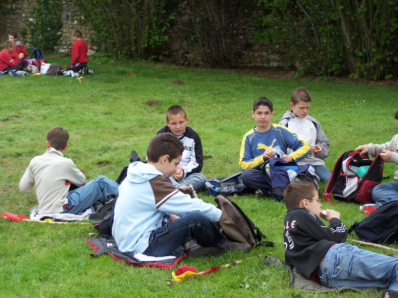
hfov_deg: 18.7
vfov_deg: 14.1
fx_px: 1207
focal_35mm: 105
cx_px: 199
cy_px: 149
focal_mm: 17.5
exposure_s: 1/250
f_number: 3.2
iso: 80
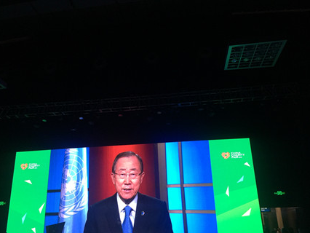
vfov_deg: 41.8
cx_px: 144
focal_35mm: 34
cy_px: 119
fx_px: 305
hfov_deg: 53.9
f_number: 2.2
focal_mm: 4.15
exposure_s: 1/33
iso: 64
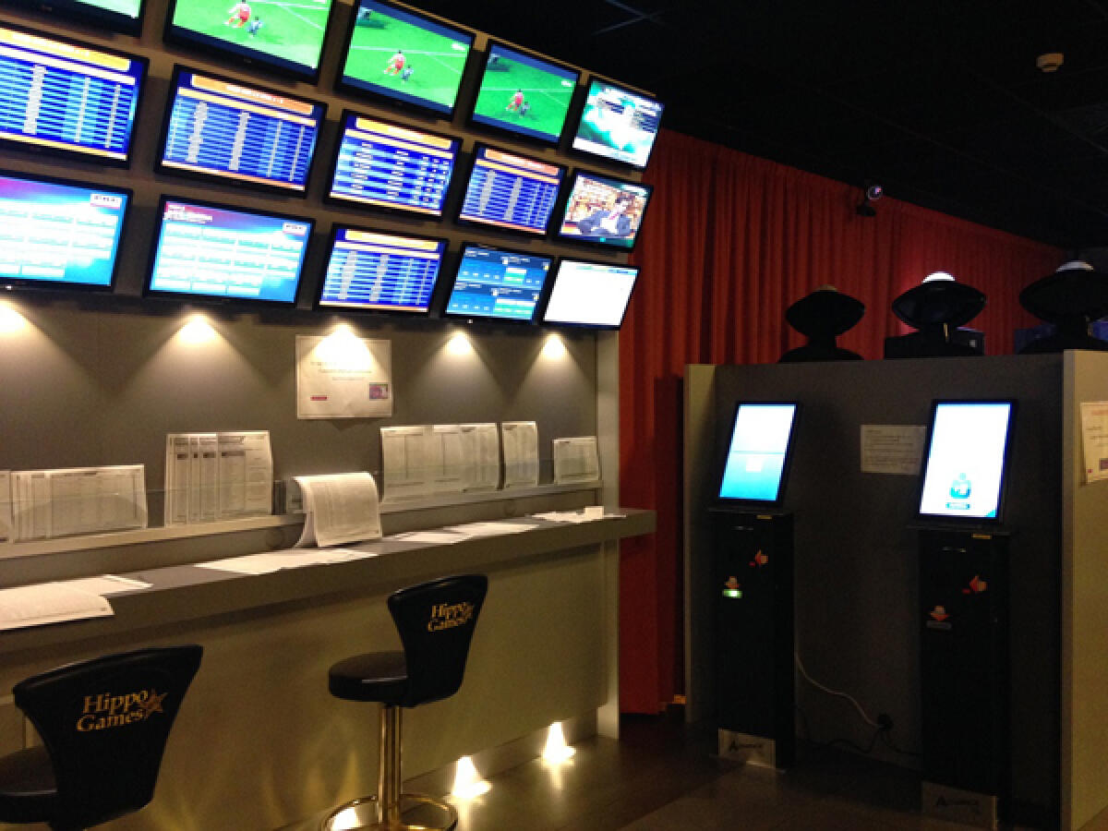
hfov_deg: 55.4
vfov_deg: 42.9
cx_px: 554
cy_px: 416
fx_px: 1056
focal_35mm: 33
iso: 250
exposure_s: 1/20
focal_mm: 4.12
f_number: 2.4
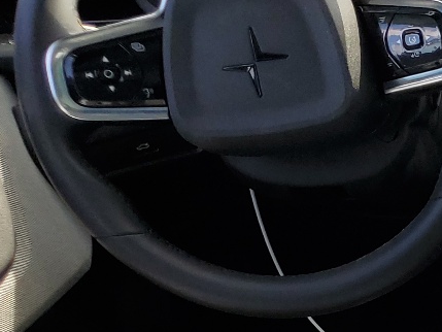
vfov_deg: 14.6
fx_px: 1239
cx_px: 766
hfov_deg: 17.1
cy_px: 433
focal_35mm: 97
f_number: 1.5
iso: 50
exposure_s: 1/333
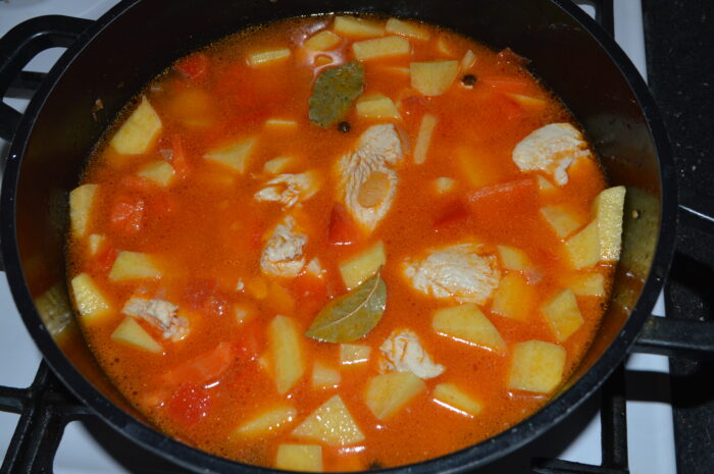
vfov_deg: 36.8
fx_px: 713
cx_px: 357
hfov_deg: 53.2
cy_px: 237
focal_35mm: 36
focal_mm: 24
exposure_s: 1/60
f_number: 8
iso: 100
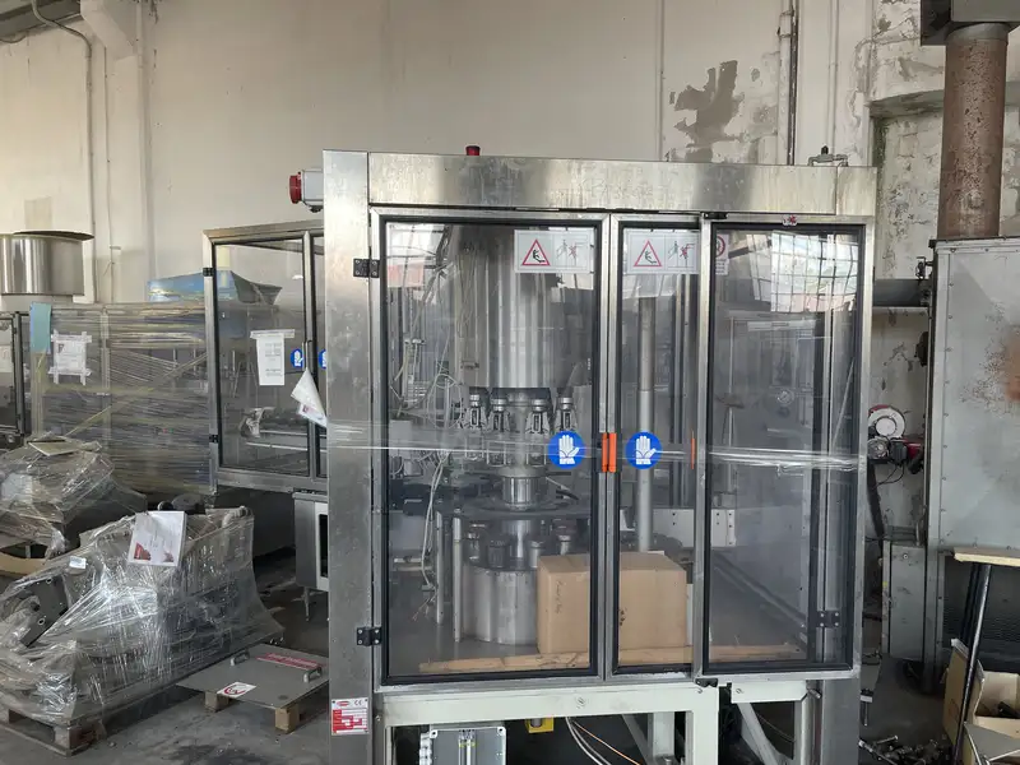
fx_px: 766
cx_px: 510
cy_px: 382
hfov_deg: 67.3
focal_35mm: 26
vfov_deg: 53.1
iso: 100
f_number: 1.6
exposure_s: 1/121
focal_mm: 5.1
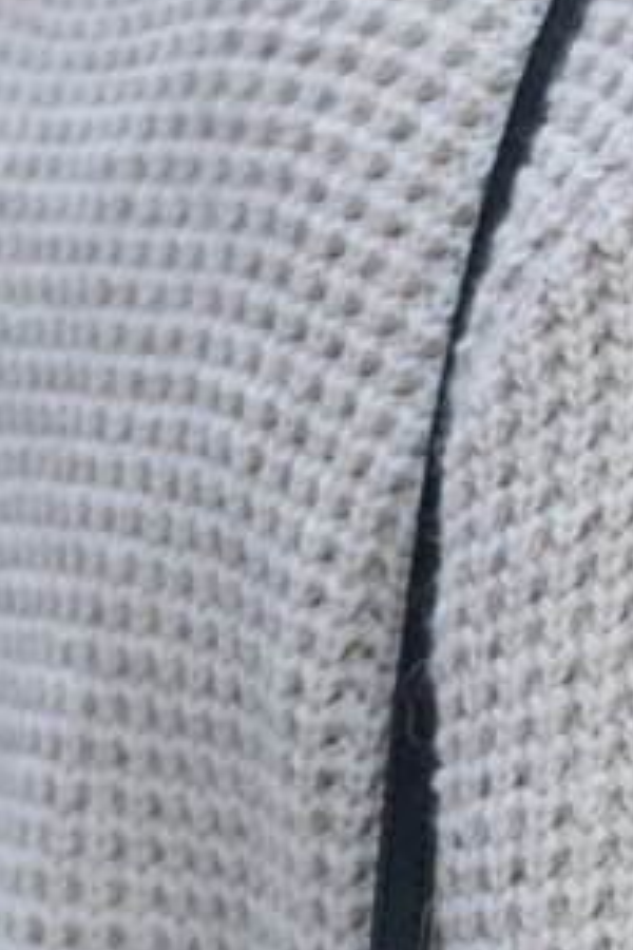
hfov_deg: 2.8
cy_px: 1591
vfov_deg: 4.1
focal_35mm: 499
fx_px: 13160
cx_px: 522
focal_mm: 50
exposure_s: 1/500
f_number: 1.8
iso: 100
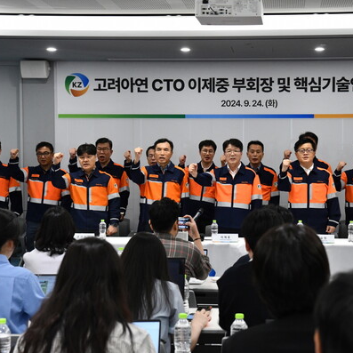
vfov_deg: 24.0
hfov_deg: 23.9
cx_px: 240
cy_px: 176
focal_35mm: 72
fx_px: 831
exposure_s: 1/250
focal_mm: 56
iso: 3200
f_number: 5.6
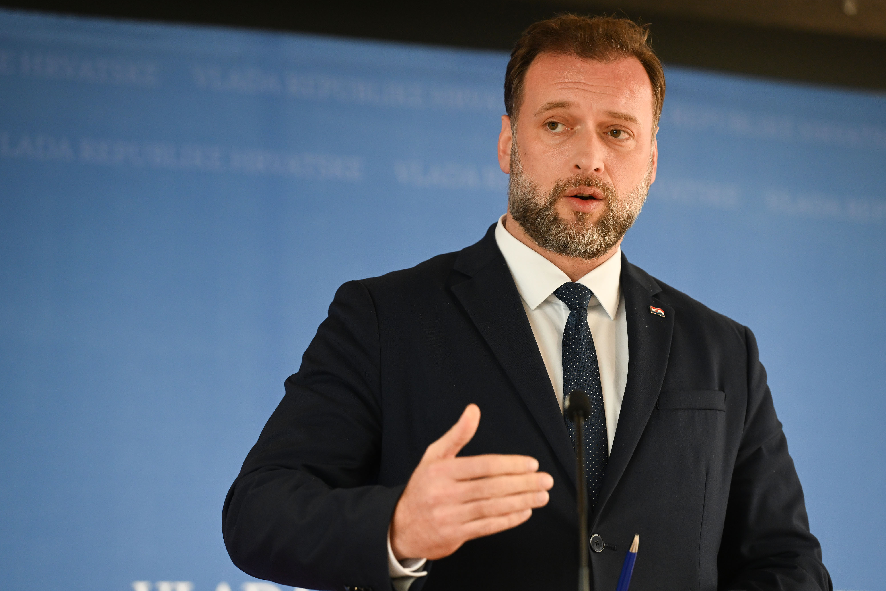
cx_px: 442
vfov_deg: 8.8
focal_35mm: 156
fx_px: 3839
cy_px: 297
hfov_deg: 13.2
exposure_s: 1/200
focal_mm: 155
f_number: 4
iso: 1600
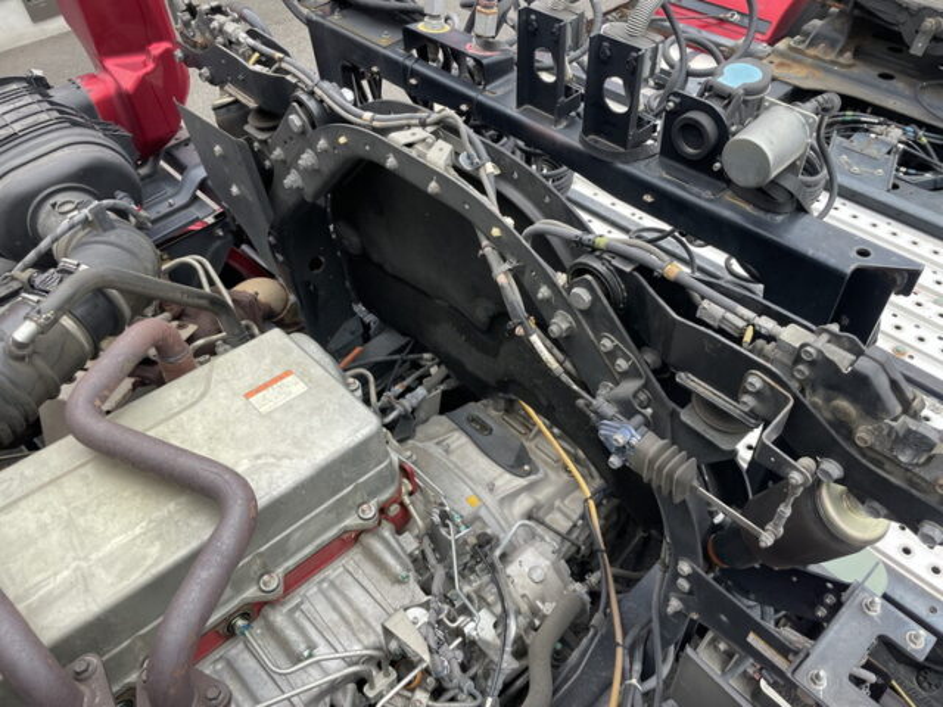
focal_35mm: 26
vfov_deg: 53.1
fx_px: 708
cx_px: 472
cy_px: 354
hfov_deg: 67.3
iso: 32
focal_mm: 4.2
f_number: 1.6
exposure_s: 1/215
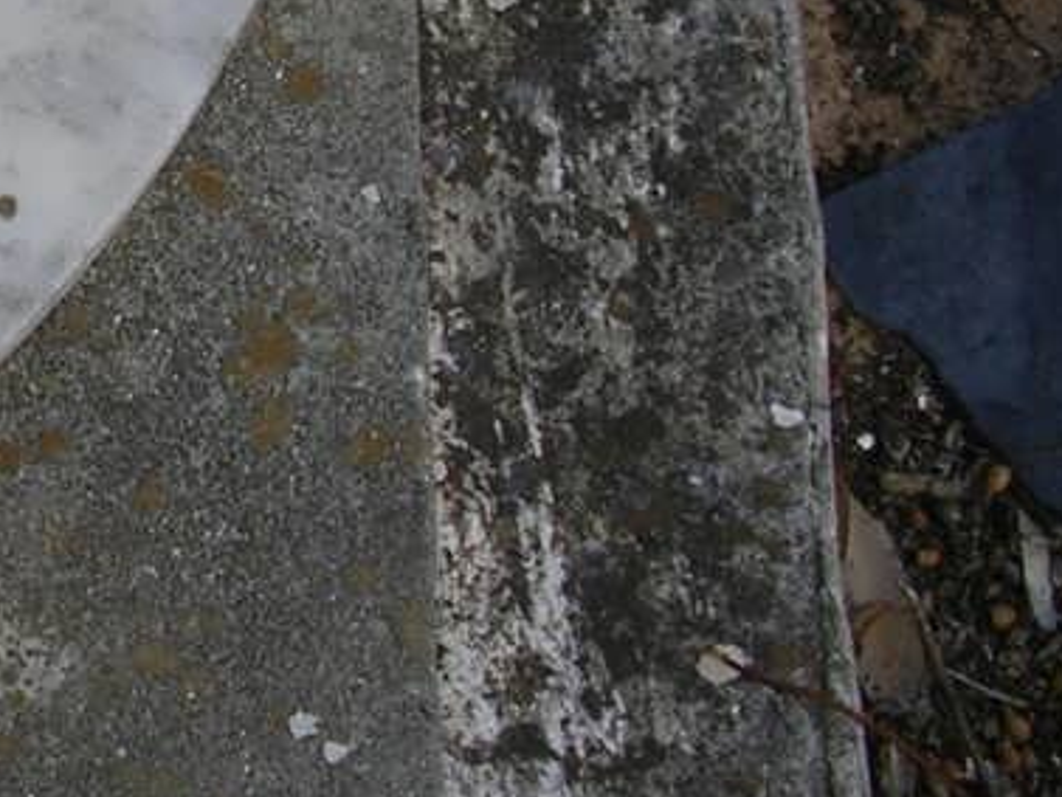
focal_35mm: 121
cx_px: -386
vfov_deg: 12.1
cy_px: 20
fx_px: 3713
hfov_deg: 15.4
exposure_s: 1/500
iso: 50
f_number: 2.9
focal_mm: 5.8
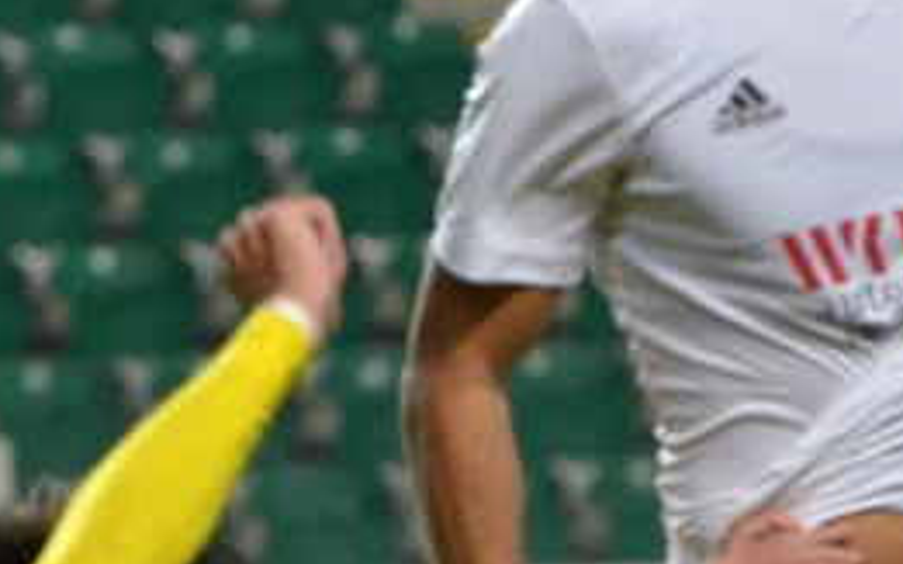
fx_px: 29328
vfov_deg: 1.1
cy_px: 507
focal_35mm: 1192
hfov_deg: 1.8
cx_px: 540
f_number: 5
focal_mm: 170
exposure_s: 1/500
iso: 2000
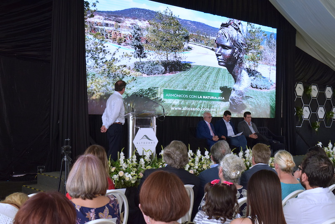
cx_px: 168
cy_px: 112
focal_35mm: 51
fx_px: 475
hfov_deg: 38.9
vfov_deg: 26.5
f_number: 6.3
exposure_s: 1/100
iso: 800
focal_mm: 34
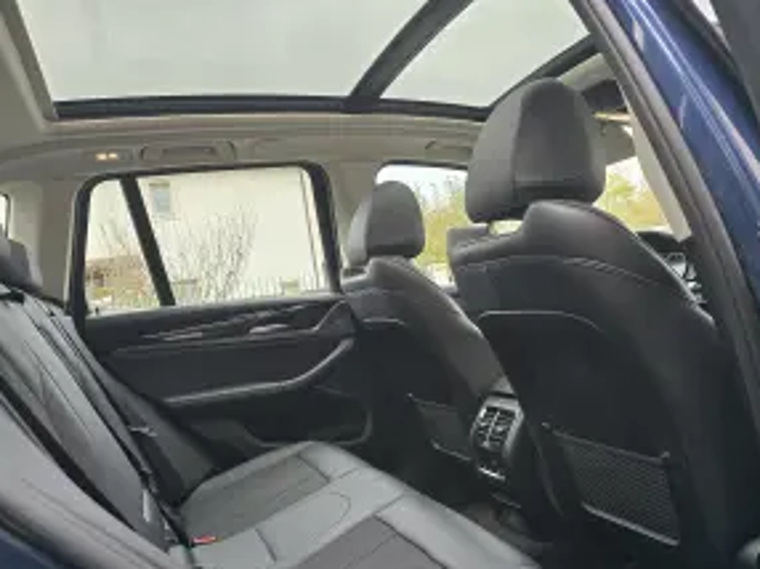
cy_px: 316
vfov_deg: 48.1
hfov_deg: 61.3
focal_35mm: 29
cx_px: 446
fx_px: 636
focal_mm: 6.3
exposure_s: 1/180
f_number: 1.7
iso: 200
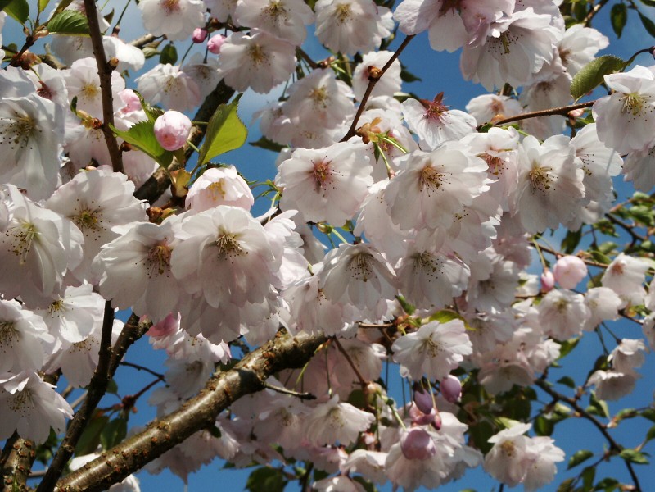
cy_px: 246
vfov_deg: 18.9
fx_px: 1476
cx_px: 328
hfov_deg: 25.0
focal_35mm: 78
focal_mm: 15.54
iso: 64
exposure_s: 1/350
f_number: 8
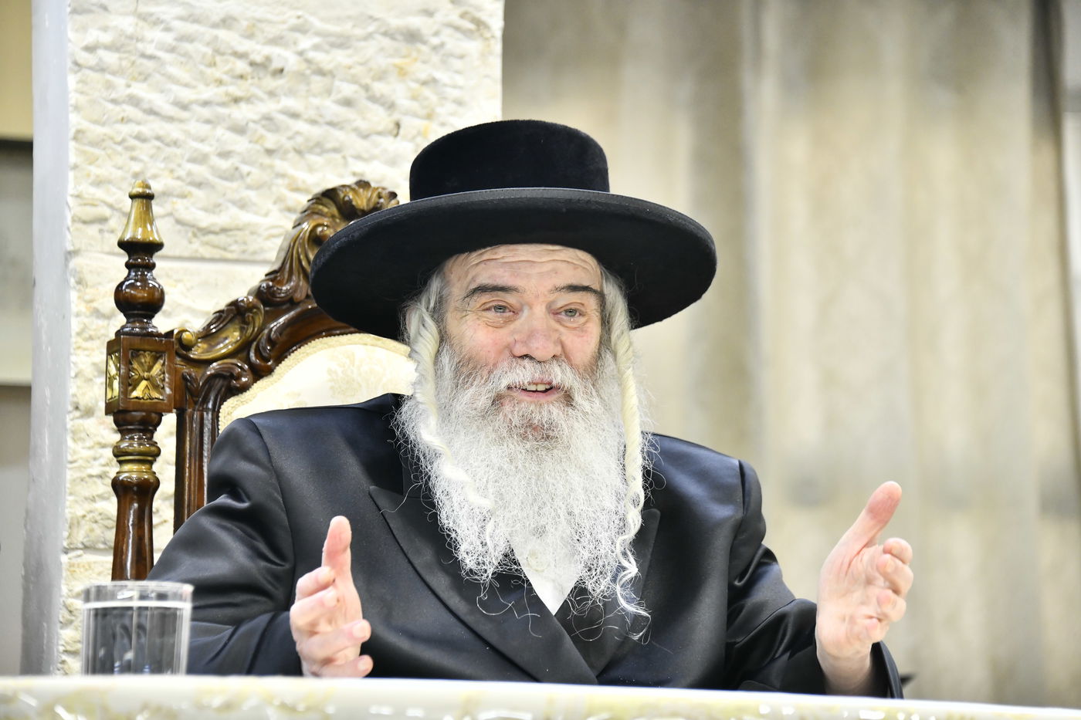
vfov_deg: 9.1
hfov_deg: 13.7
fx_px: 4503
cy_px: 360
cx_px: 540
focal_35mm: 150
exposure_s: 1/200
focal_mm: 150
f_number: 5.6
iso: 2000
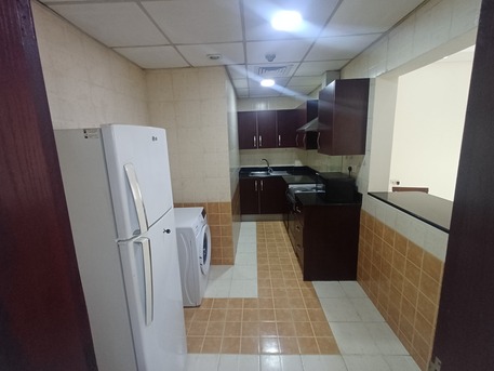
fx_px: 228
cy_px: 186
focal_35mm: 16
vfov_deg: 78.1
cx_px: 247
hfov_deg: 94.5
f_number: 2.2
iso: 200
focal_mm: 1.64
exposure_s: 1/33.3
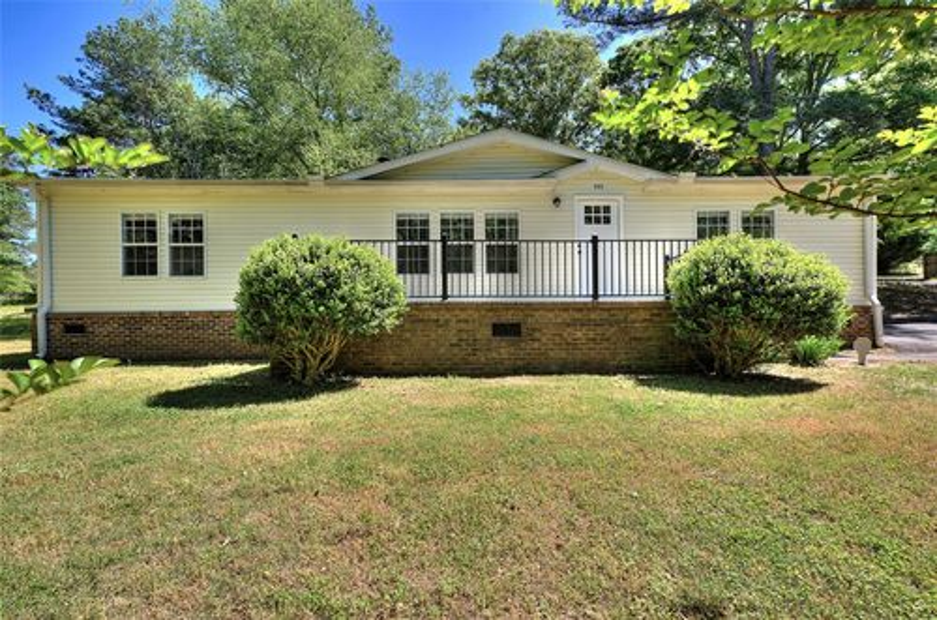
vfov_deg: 77.1
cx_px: 468
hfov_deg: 100.5
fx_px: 390
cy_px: 310
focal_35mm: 15
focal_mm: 15
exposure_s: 1/125
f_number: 11
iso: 400
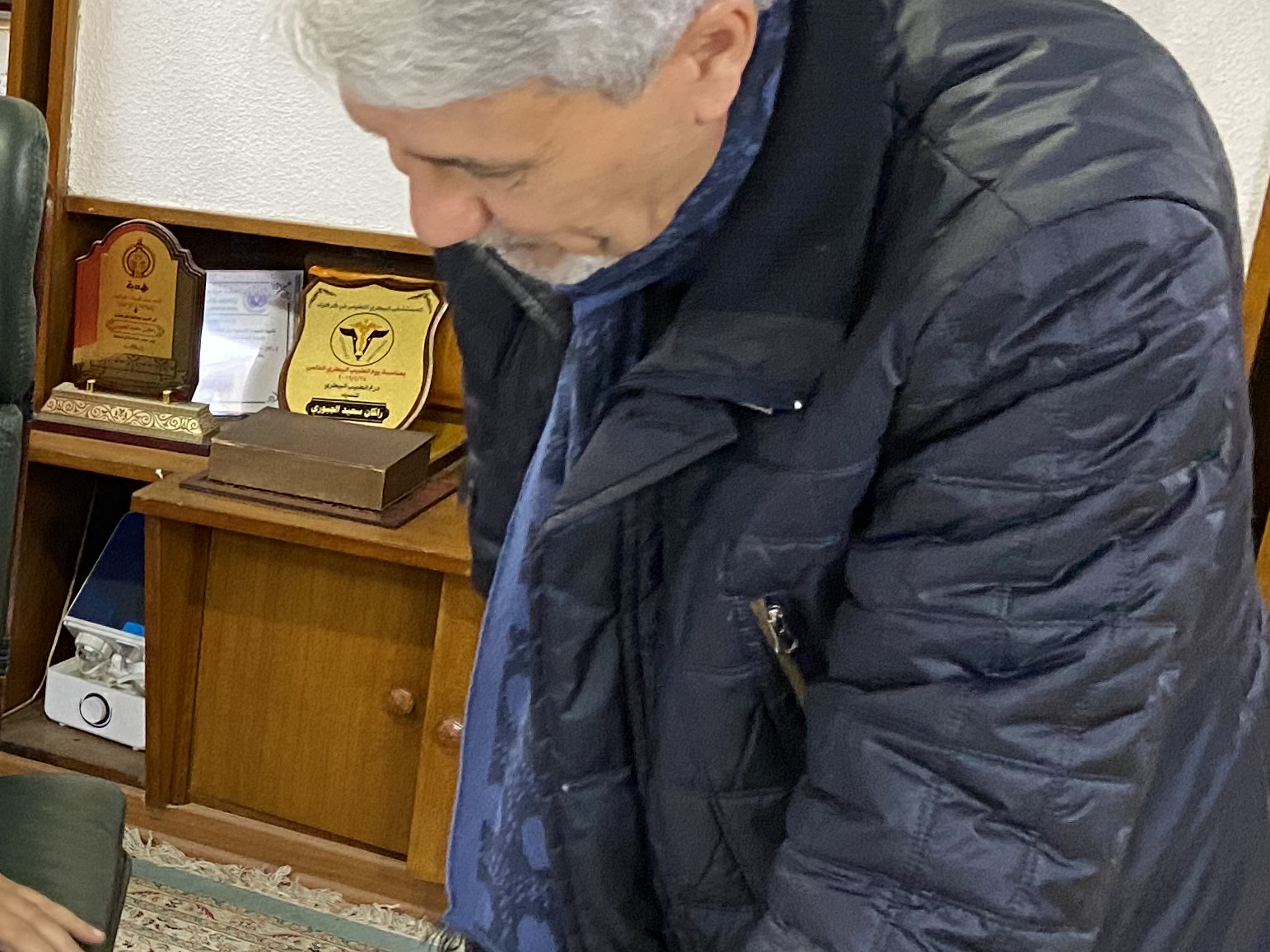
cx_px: -335
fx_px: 2494
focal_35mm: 68
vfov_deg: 21.5
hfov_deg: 25.1
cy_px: 627
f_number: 1.8
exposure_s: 1/50
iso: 250
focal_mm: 4.25
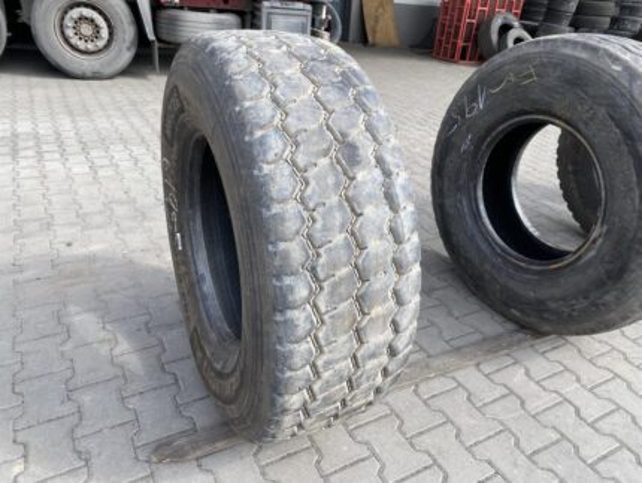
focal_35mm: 26
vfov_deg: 53.1
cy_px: 242
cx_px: 321
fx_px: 482
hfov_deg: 67.3
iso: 32
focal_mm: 4.25
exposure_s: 1/724
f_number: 1.8
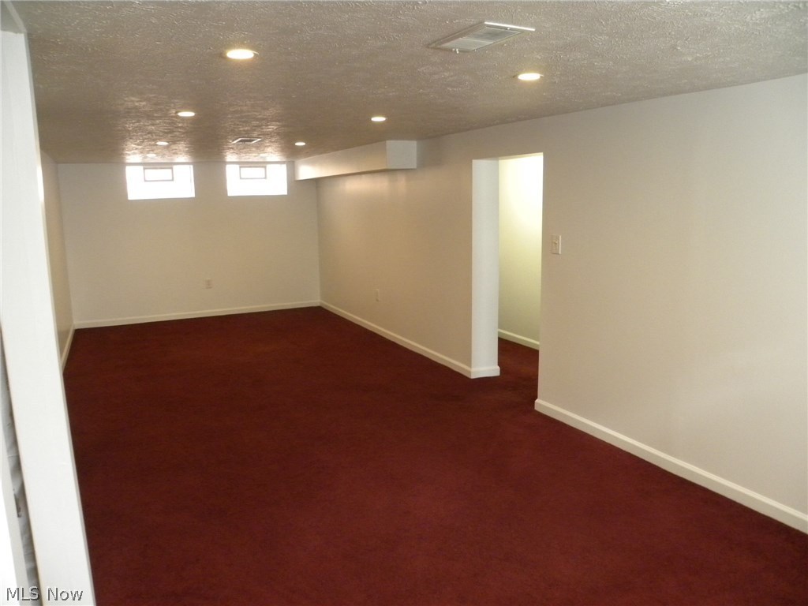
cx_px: 404
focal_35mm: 26
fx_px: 607
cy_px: 303
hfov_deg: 67.3
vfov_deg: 53.1
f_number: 2.8
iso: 400
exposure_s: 1/45.3
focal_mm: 4.6
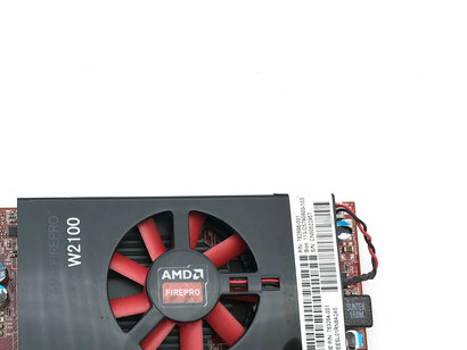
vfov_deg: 26.9
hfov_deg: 35.0
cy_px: 291
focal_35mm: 53
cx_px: 90
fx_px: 715
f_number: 2.2
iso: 25
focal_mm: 4.15
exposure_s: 1/605
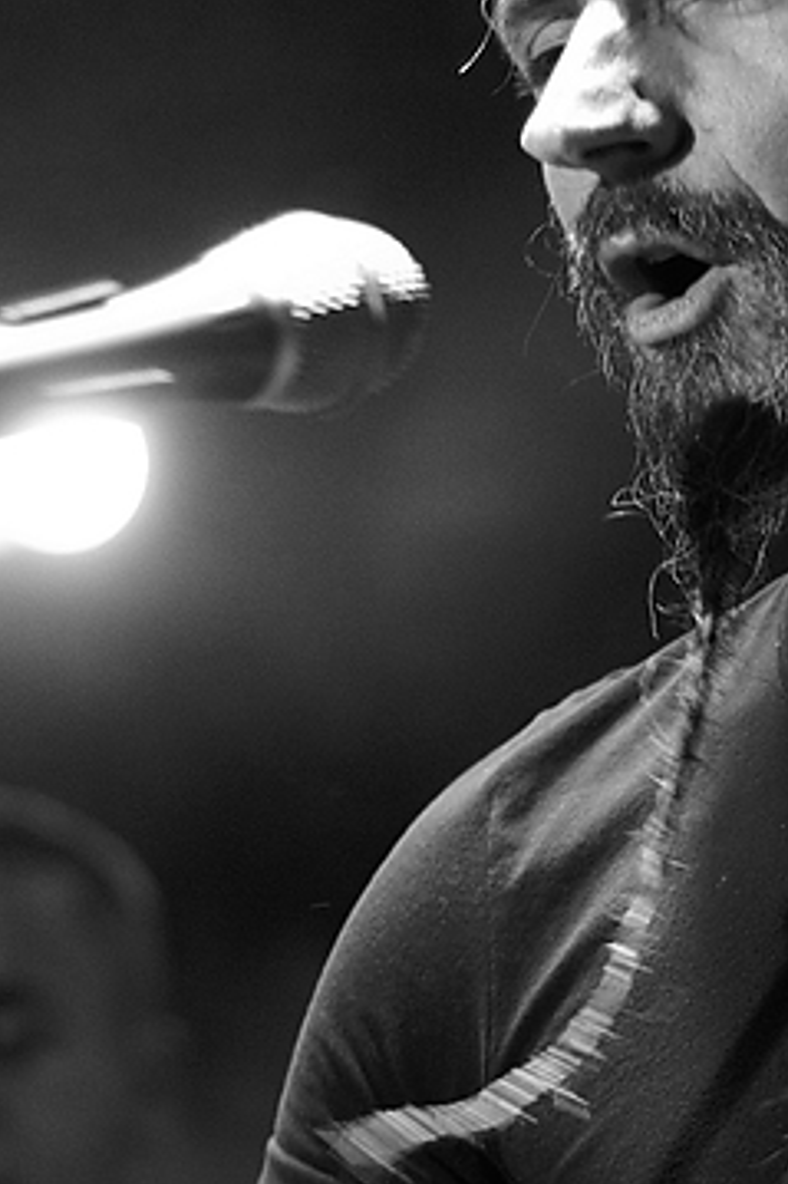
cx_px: 689
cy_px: 759
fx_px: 6178
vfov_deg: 10.9
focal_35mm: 188
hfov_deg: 7.3
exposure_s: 1/80
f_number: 1.7
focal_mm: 50
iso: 1000
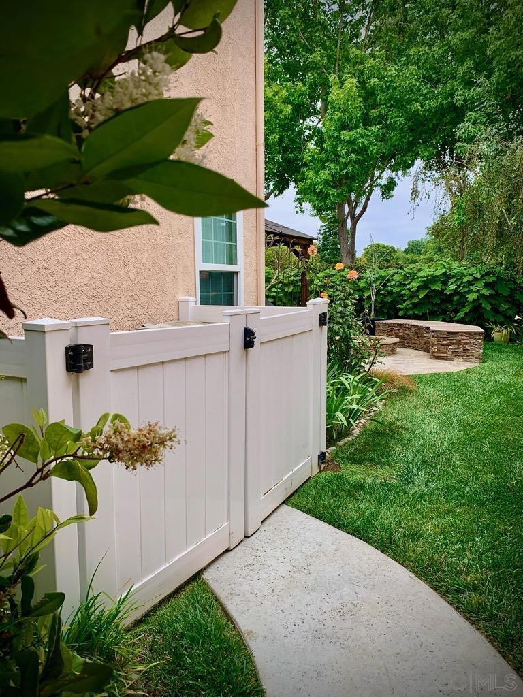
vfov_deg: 67.3
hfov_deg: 53.1
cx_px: 262
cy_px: 348
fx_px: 524
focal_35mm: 26
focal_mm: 4.25
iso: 25
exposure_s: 1/936
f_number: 1.8
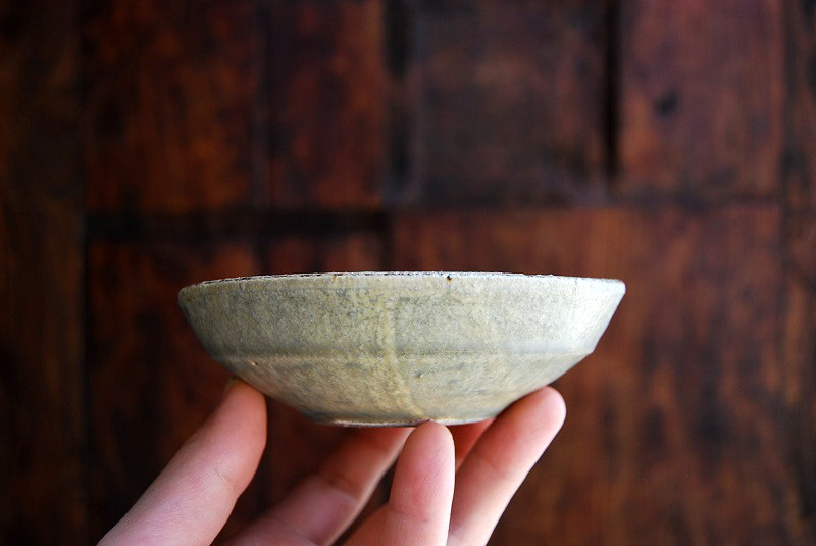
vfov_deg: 34.3
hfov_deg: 49.5
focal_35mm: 39
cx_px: 408
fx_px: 885
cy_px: 273
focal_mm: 26
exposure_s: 1/250
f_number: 5
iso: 400
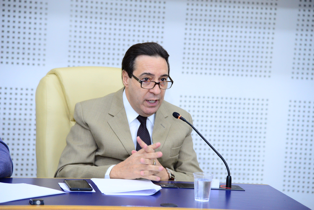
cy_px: 105
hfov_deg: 17.1
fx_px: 1047
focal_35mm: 120
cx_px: 157
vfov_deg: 11.4
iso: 2000
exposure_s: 1/80
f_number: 4
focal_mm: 120
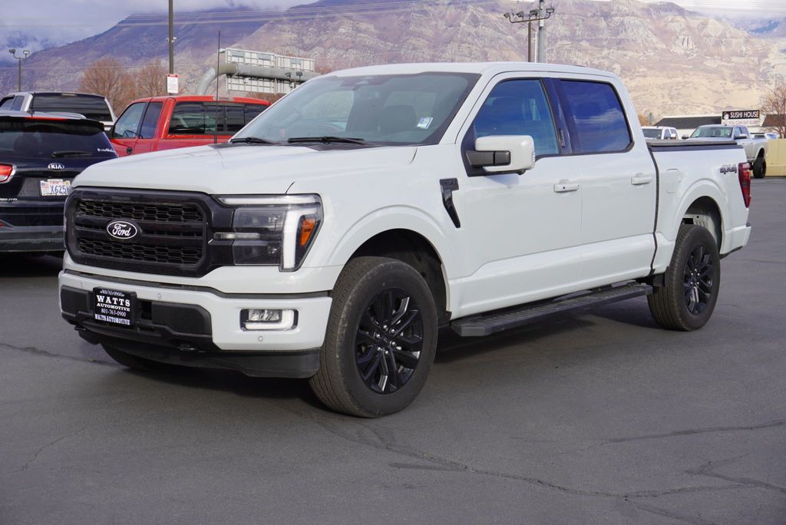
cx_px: 393
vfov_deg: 27.3
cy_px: 262
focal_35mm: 50
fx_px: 1081
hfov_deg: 39.9
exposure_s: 1/100
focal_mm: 33
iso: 100
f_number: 9
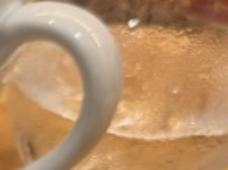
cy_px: 469
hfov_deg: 10.0
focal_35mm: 170
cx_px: -343
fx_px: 1117
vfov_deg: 7.8
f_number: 1.78
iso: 80
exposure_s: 1/111
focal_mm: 6.76
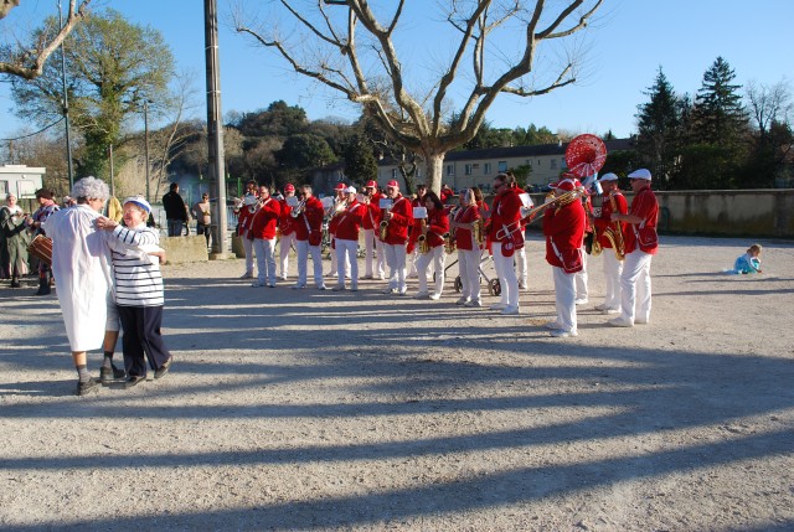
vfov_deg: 43.8
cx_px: 397
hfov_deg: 61.8
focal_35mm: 30
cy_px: 266
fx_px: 663
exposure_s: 1/200
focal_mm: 20
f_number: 7.1
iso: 100
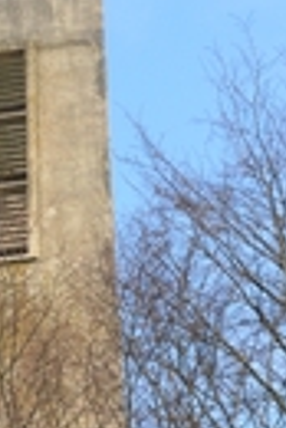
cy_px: 784
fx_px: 1806
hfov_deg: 9.0
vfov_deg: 12.3
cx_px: -26
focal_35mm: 152
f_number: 10
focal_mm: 22
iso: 400
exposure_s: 1/200
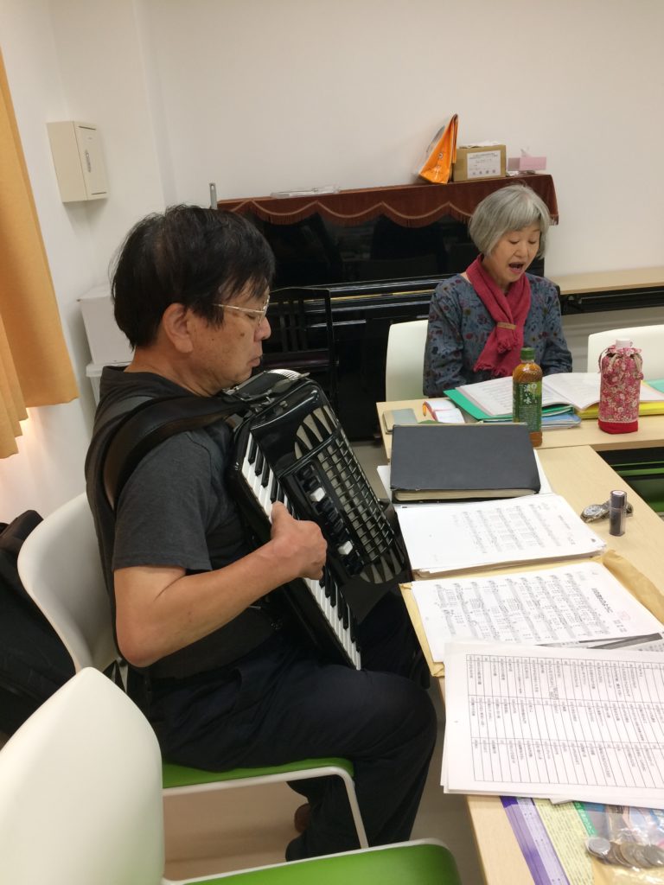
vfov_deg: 61.7
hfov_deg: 48.2
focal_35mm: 29
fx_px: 742
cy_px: 442
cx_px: 332
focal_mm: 4.15
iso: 40
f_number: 2.2
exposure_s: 1/40
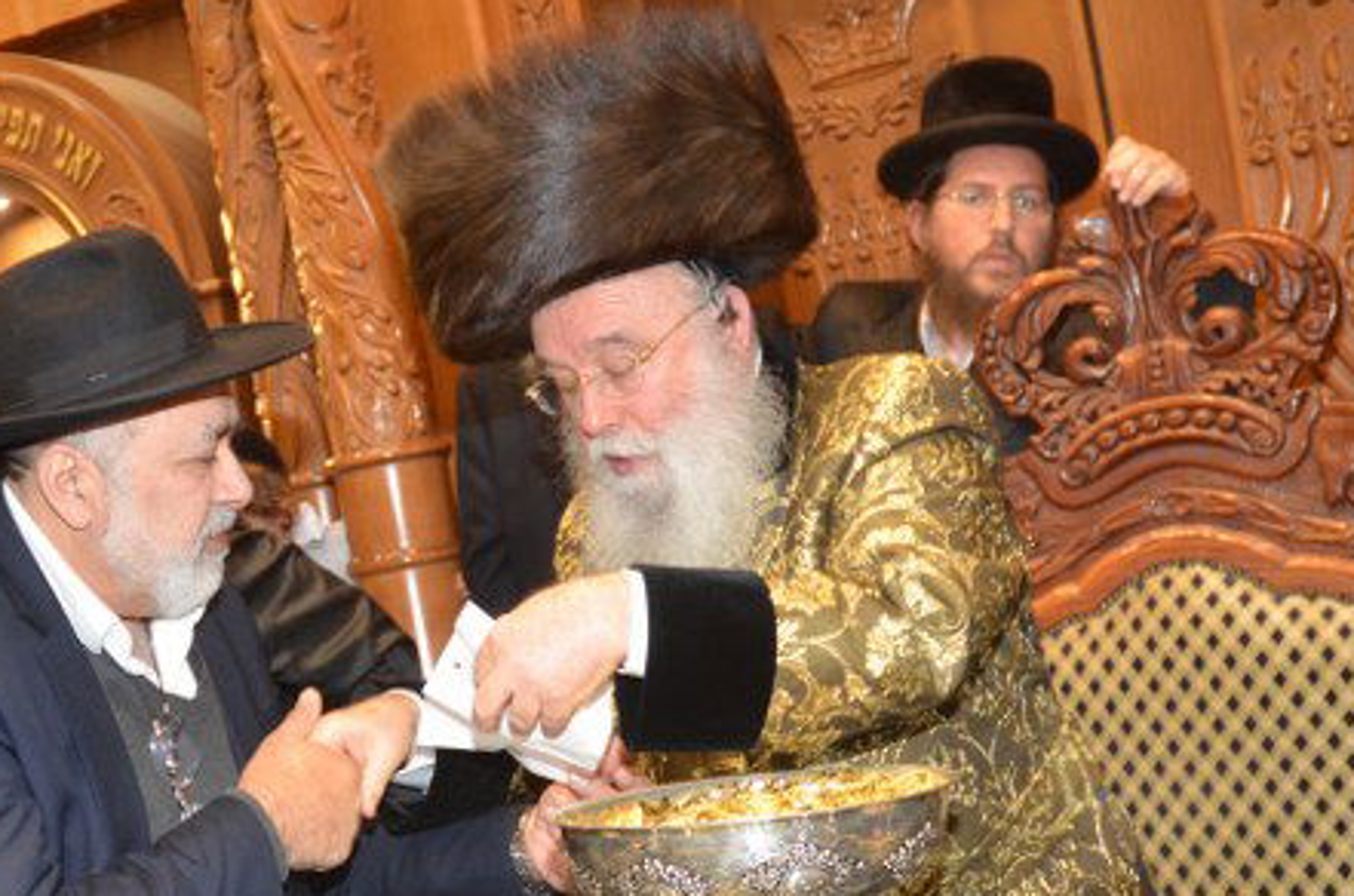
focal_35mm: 49
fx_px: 1839
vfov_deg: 27.1
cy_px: 638
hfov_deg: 38.8
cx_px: 255
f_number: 4
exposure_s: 1/60
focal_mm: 18
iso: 800
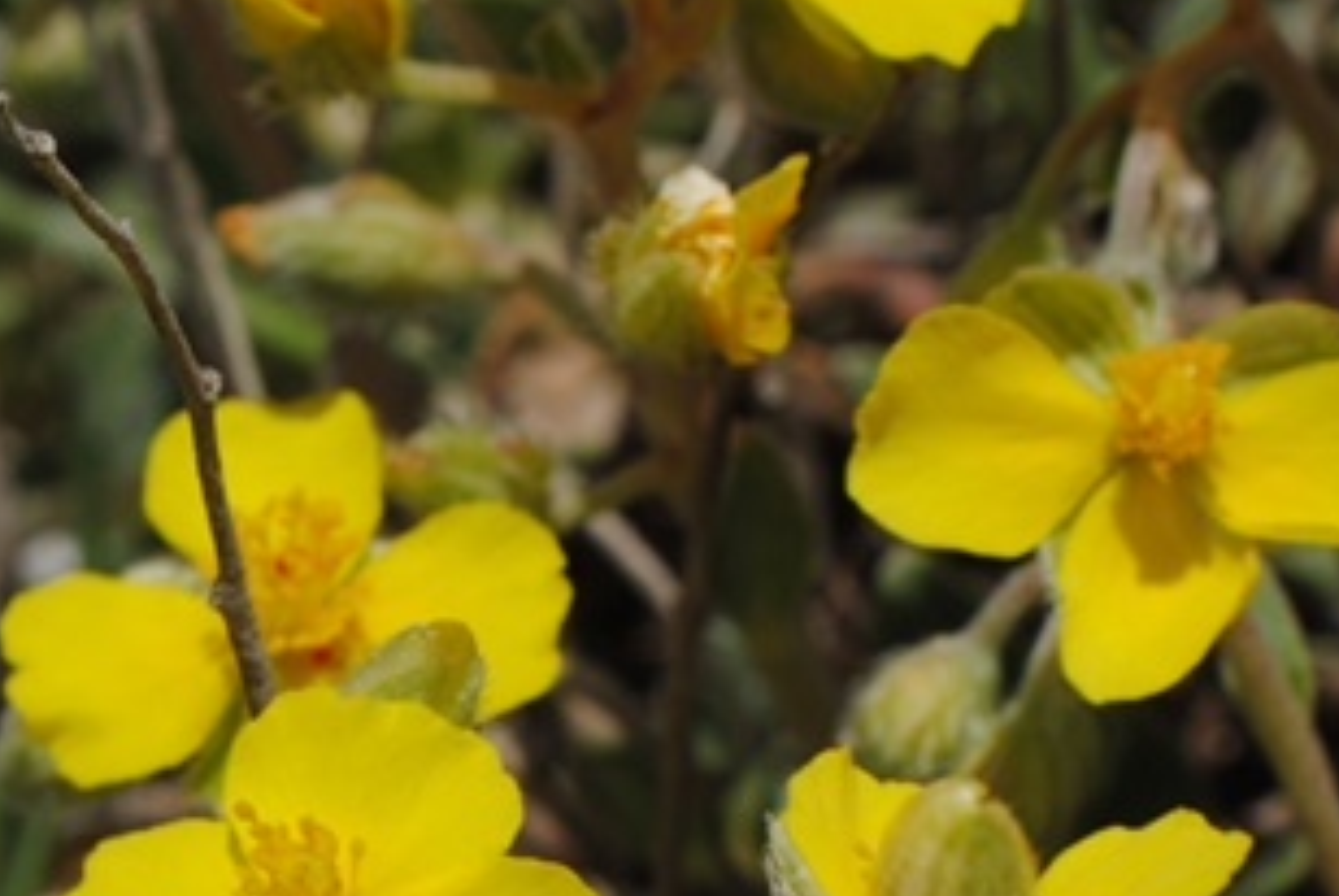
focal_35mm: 196
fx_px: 7297
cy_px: 1218
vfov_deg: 6.9
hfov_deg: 10.4
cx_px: 215
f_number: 14
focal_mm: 40
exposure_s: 1/200
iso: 100
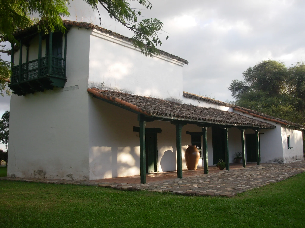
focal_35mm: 38
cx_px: 152
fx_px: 335
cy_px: 114
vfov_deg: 37.7
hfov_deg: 49.0
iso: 50
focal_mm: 6.3
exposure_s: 1/264
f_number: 2.9
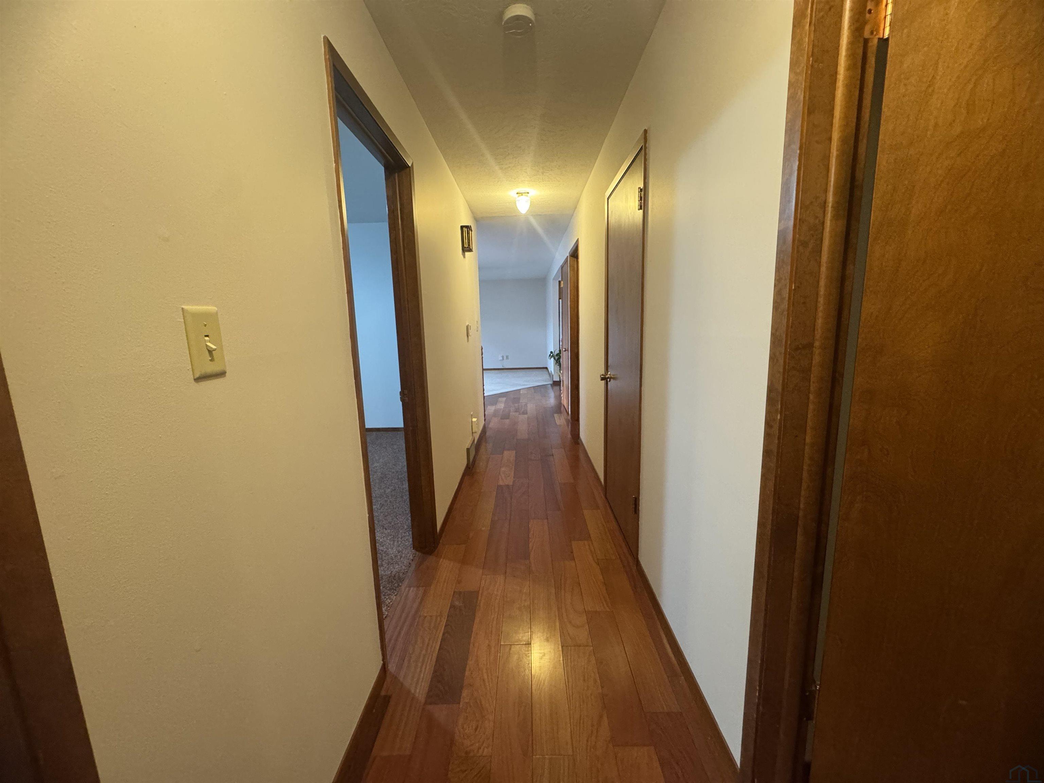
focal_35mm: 14
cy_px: 392
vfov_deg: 85.7
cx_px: 522
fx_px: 422
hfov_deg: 102.1
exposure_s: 1/60
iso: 640
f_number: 2.2
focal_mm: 2.22
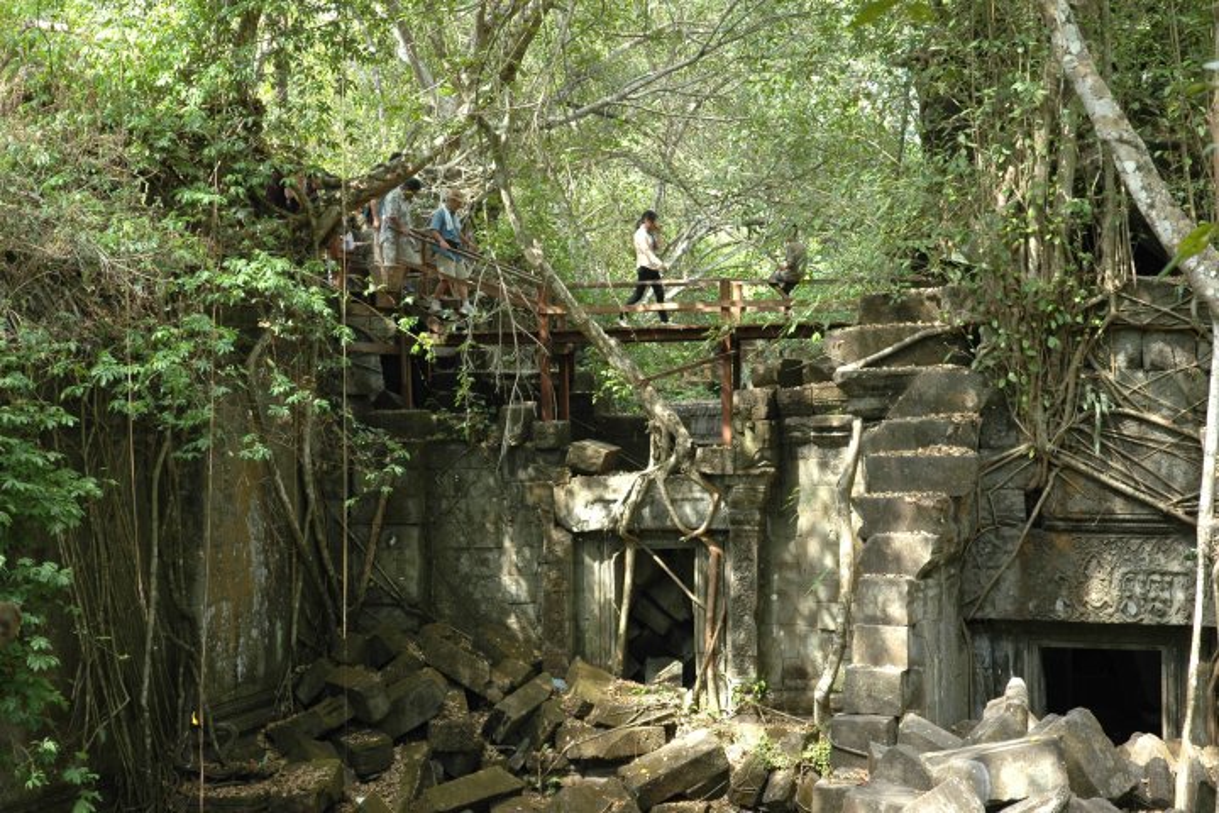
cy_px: 406
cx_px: 610
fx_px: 2438
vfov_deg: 18.9
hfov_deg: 28.1
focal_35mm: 72
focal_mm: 48
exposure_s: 1/60
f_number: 4.5
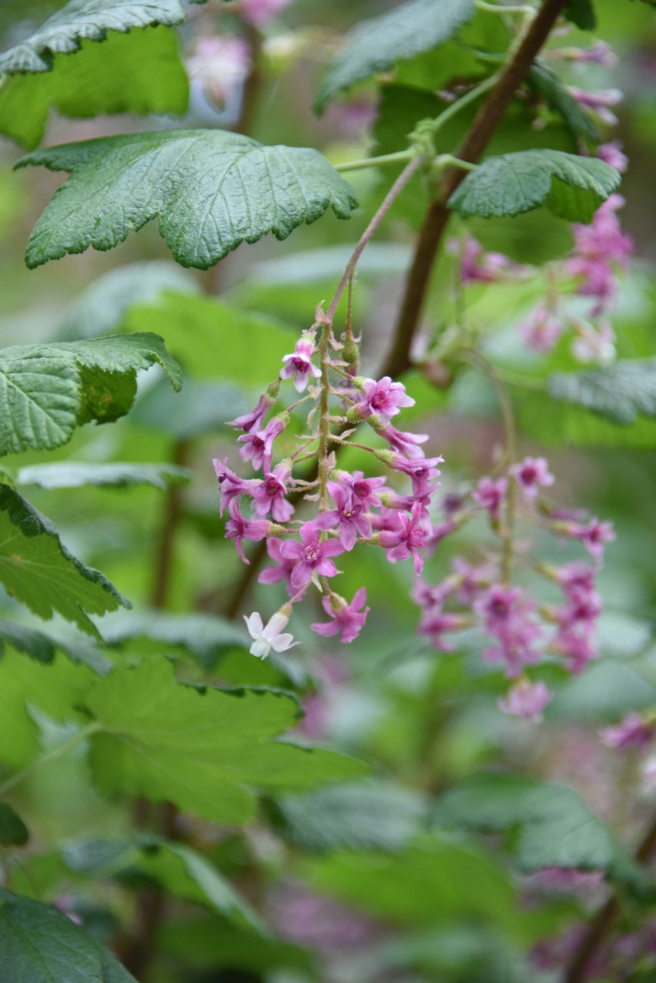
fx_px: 8195
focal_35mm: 300
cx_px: 328
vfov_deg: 6.9
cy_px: 492
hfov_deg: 4.6
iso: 2000
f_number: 5.6
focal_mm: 300
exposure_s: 1/640
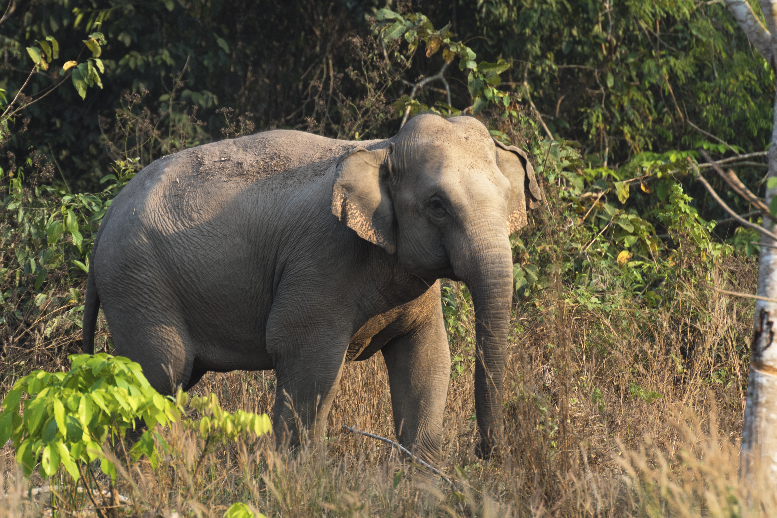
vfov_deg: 2.1
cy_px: 242
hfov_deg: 3.2
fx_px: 13903
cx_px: 334
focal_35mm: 644
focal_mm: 400
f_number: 8
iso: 100
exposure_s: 1/400
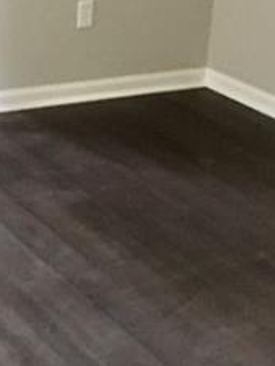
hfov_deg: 14.5
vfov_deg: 19.2
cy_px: -18
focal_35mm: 99
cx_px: -57
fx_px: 1048
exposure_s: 1/15
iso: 800
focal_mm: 4.15
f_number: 2.2
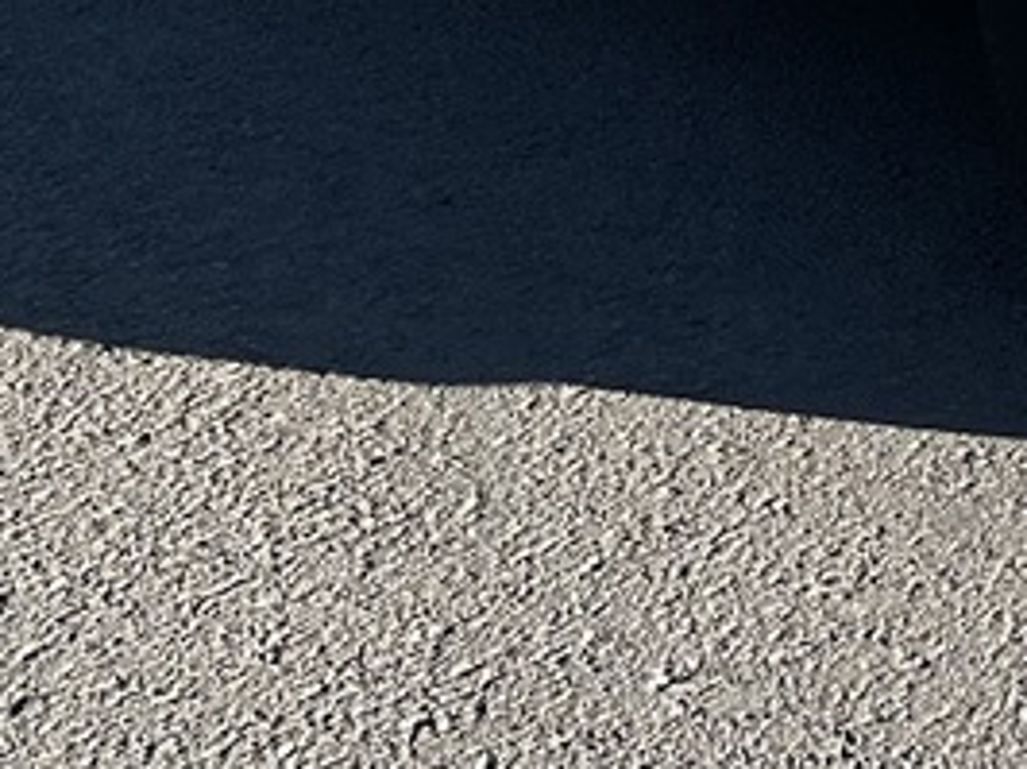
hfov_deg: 13.5
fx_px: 4179
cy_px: -796
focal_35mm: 141
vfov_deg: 9.7
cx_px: 1336
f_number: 1.5
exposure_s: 1/1311
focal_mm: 5.7
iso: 50
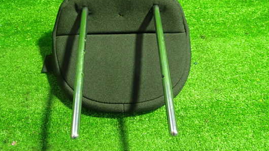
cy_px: 62
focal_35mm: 37
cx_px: 128
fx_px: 264
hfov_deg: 54.0
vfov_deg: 31.9
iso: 640
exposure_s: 1/30
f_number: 2.3
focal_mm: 5.4
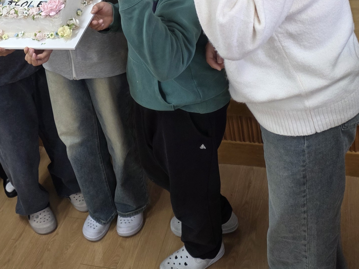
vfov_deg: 21.4
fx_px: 664
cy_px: -47
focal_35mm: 64
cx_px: 129
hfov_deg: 30.1
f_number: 1.7
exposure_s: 1/120
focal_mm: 6.25
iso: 160
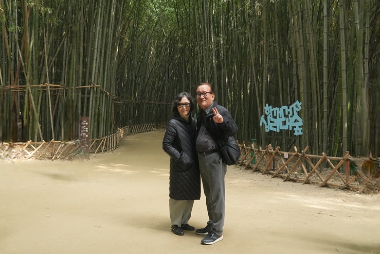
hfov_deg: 60.3
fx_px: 327
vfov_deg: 42.3
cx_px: 185
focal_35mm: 31
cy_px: 126
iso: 3200
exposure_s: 1/100
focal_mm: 20
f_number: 8
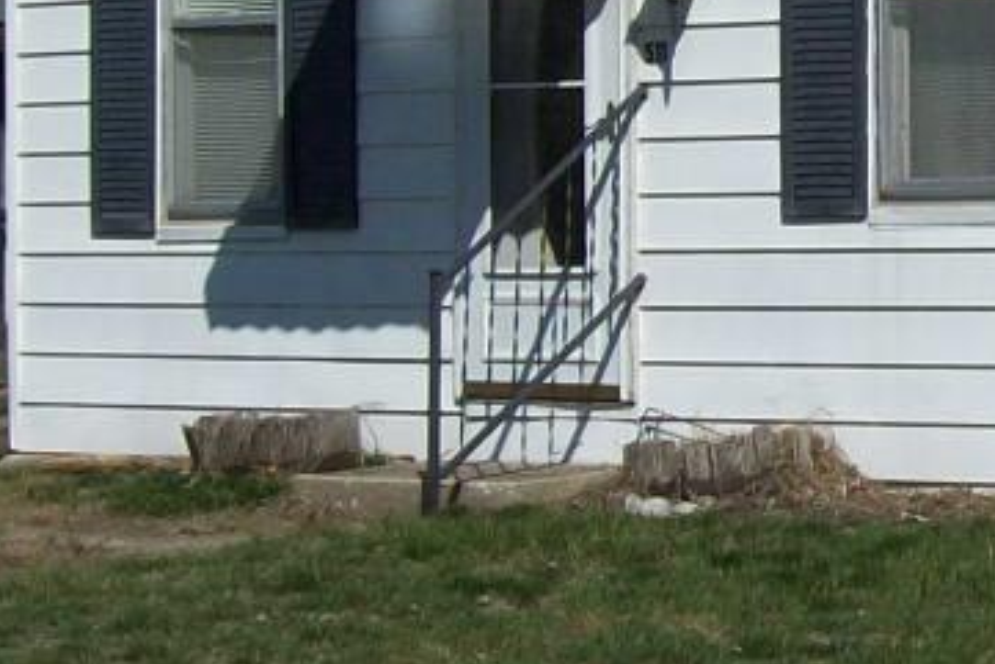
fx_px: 4590
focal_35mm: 166
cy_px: 141
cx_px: 1249
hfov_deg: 12.1
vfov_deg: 8.3
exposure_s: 1/1272
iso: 80
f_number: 5.4
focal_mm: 7.6
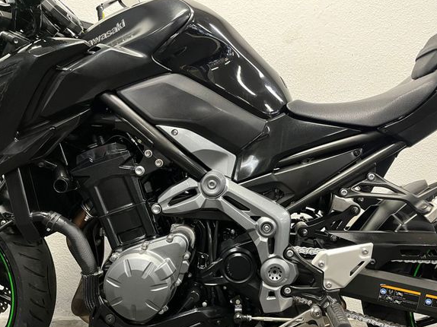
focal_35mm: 29
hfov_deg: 61.6
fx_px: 366
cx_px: 240
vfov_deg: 48.1
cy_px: 179
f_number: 1.6
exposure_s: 1/50
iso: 400
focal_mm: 5.1
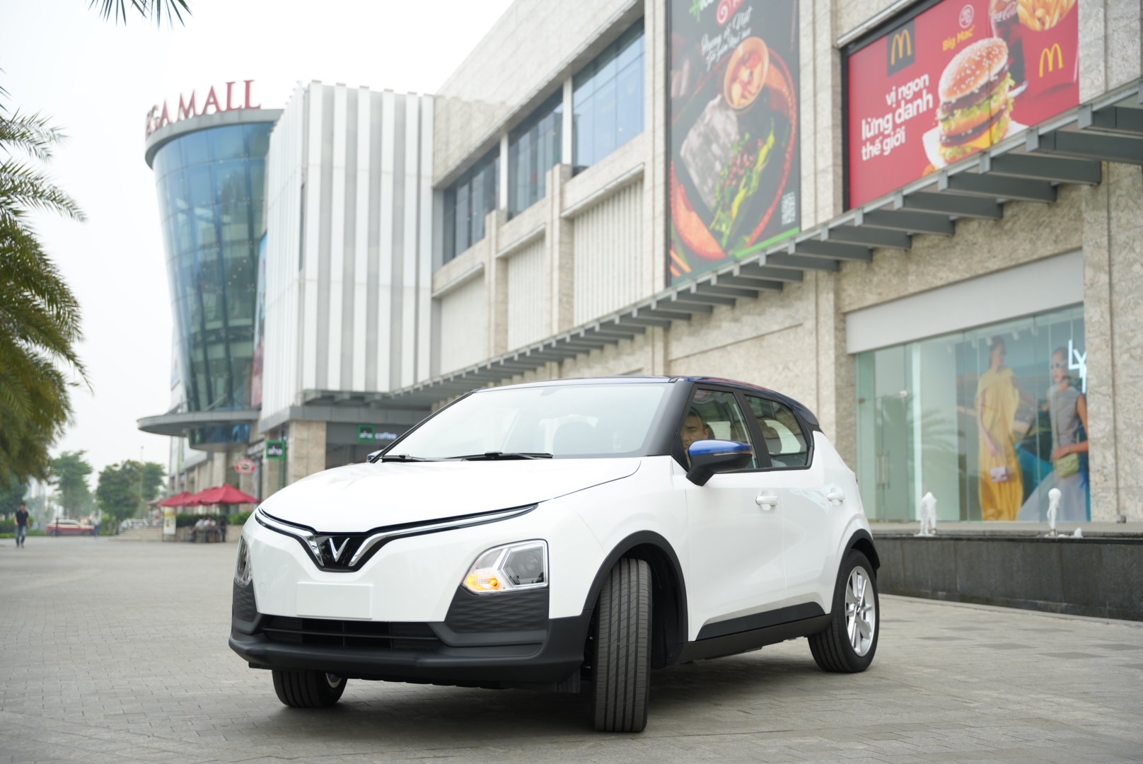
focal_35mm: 44
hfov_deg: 44.8
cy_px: 382
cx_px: 572
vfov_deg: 30.8
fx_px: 1385
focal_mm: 43.6
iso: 250
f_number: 2.8
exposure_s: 1/1250
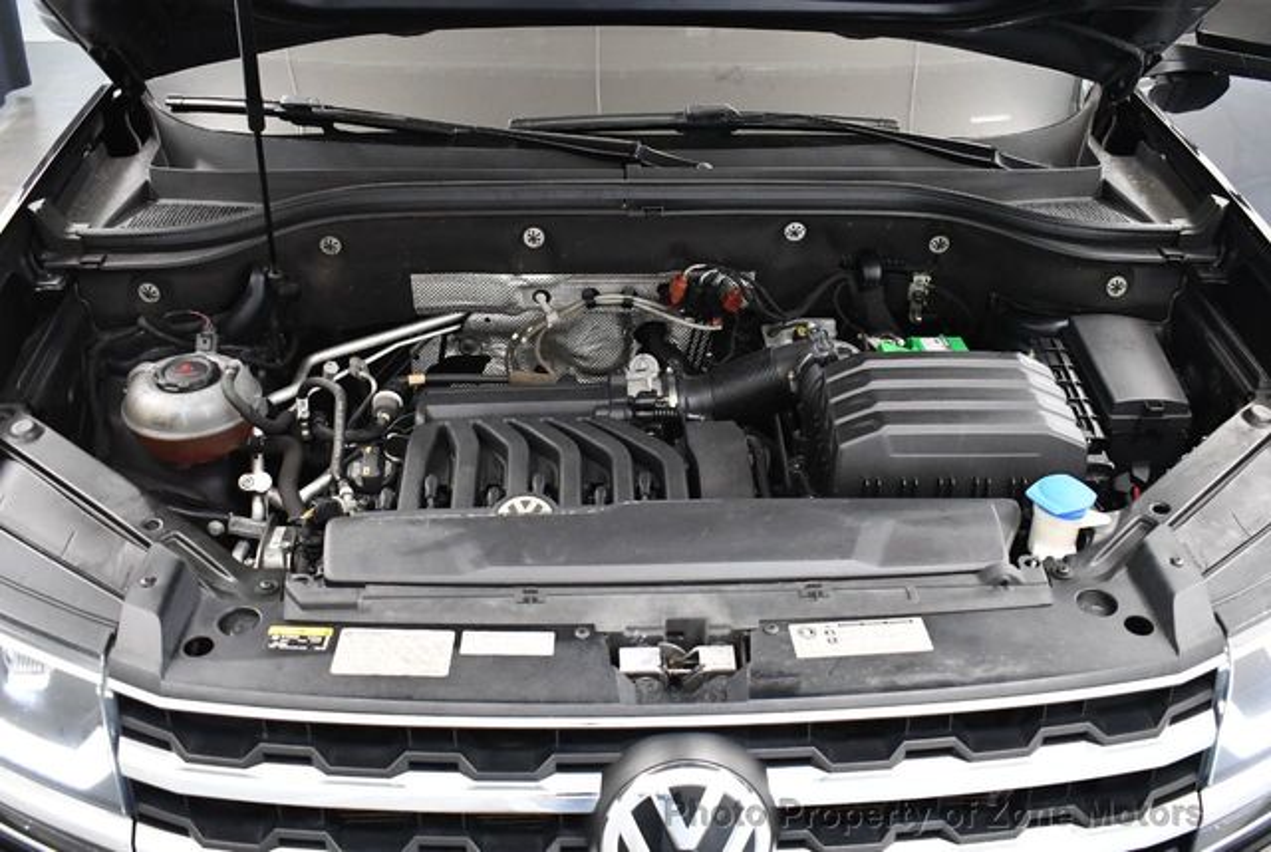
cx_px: 636
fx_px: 1273
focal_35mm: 36
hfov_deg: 53.1
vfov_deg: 37.0
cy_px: 426
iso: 3200
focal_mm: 18
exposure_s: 1/125
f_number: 3.5
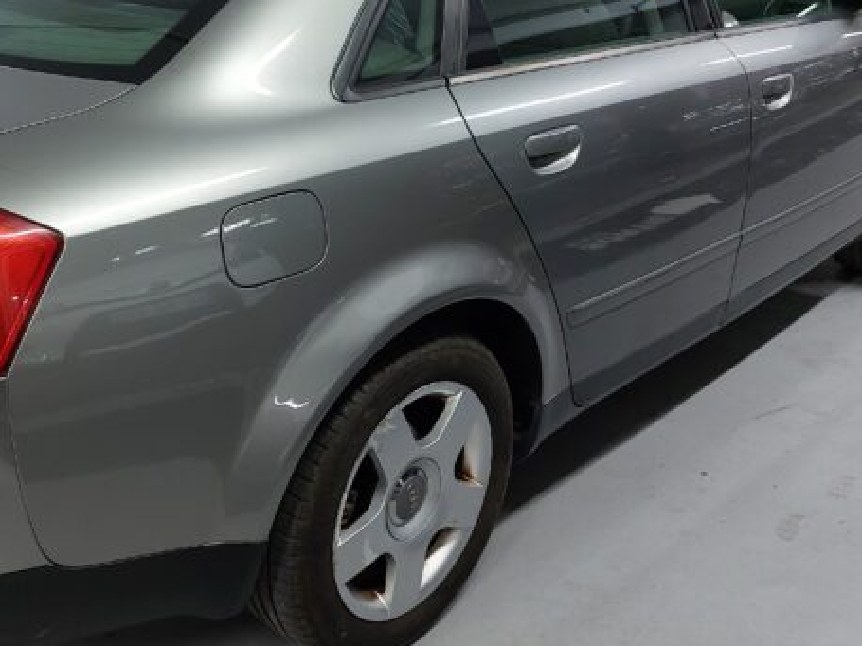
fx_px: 1095
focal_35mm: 44
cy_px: 250
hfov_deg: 42.2
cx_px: 271
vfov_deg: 32.7
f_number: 1.8
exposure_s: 1/50
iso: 250
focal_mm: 5.23
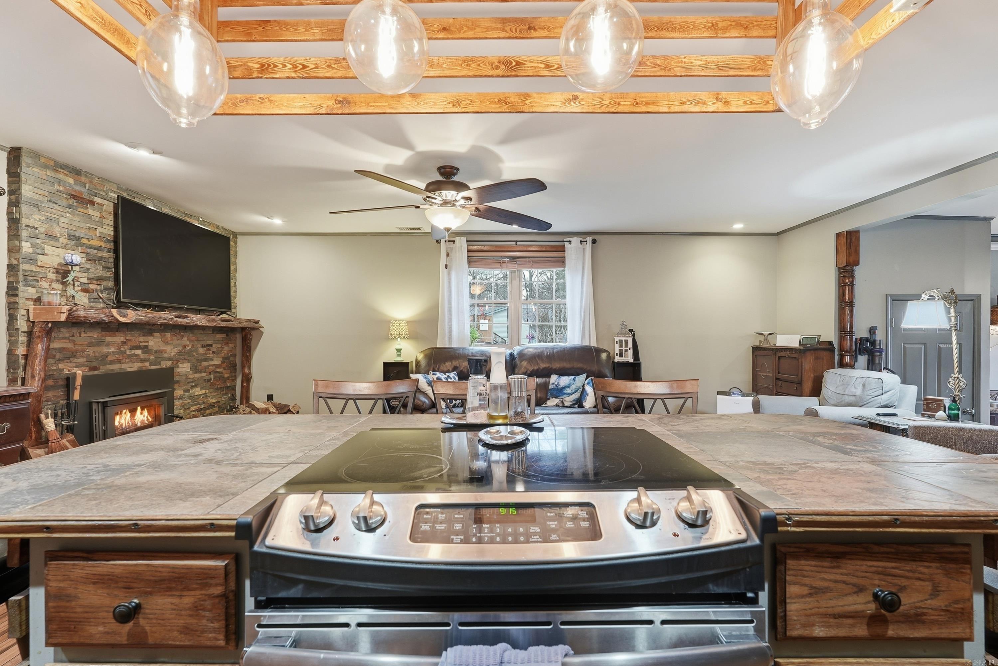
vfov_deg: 73.8
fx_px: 444
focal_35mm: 16
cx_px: 499
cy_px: 333
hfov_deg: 96.7
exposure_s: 1/8
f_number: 9
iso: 250
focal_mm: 16
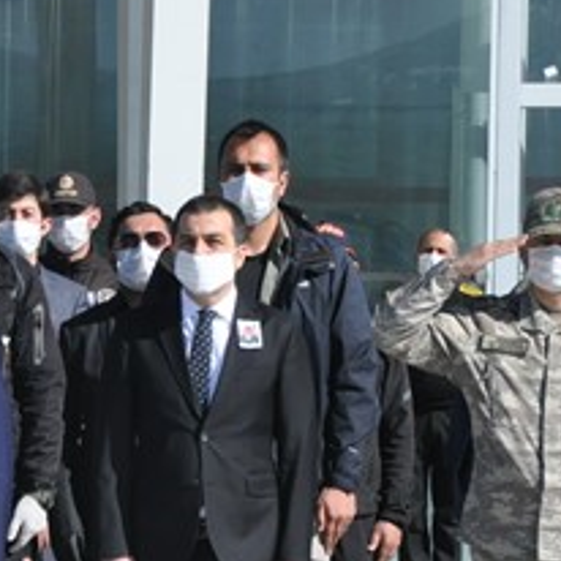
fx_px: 7725
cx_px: 38
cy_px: 370
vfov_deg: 4.2
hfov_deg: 4.2
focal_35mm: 421
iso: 1000
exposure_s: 1/1250
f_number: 10
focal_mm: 105
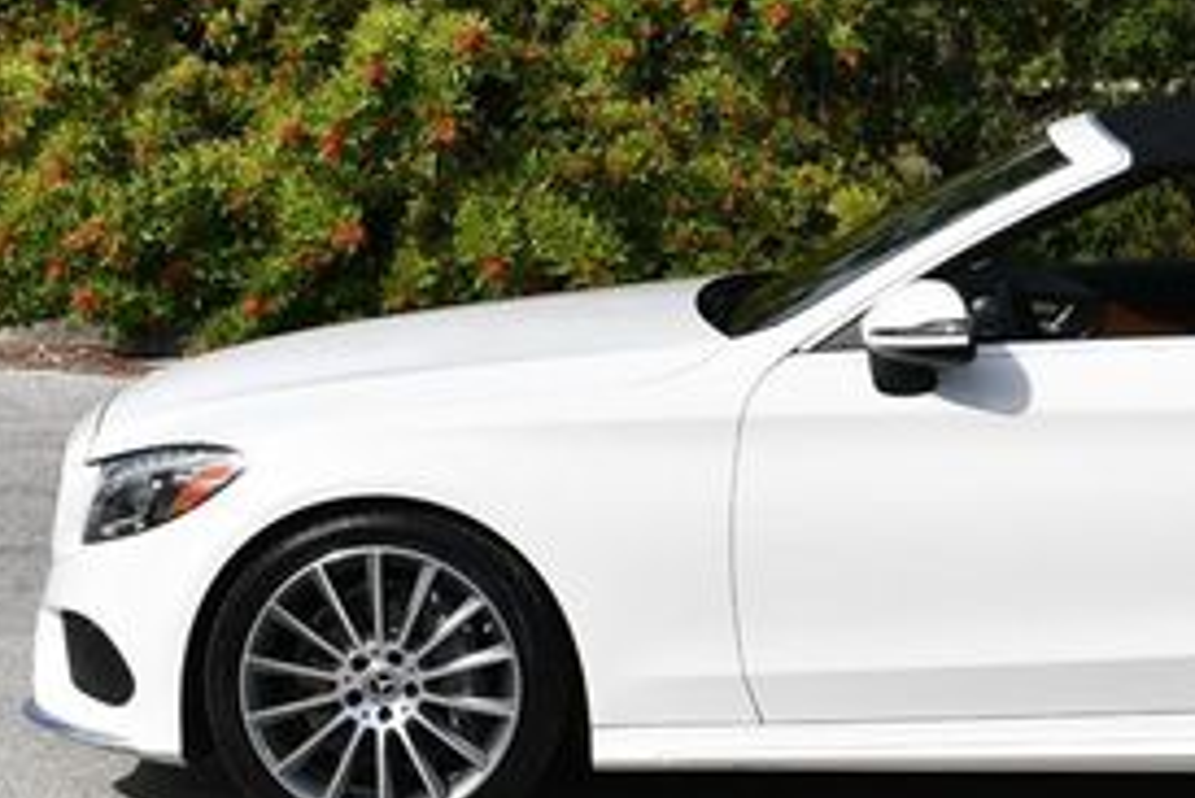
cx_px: 1221
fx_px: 4185
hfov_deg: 15.9
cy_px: 144
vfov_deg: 10.9
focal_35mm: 126
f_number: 10
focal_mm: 27
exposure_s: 1/400
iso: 100
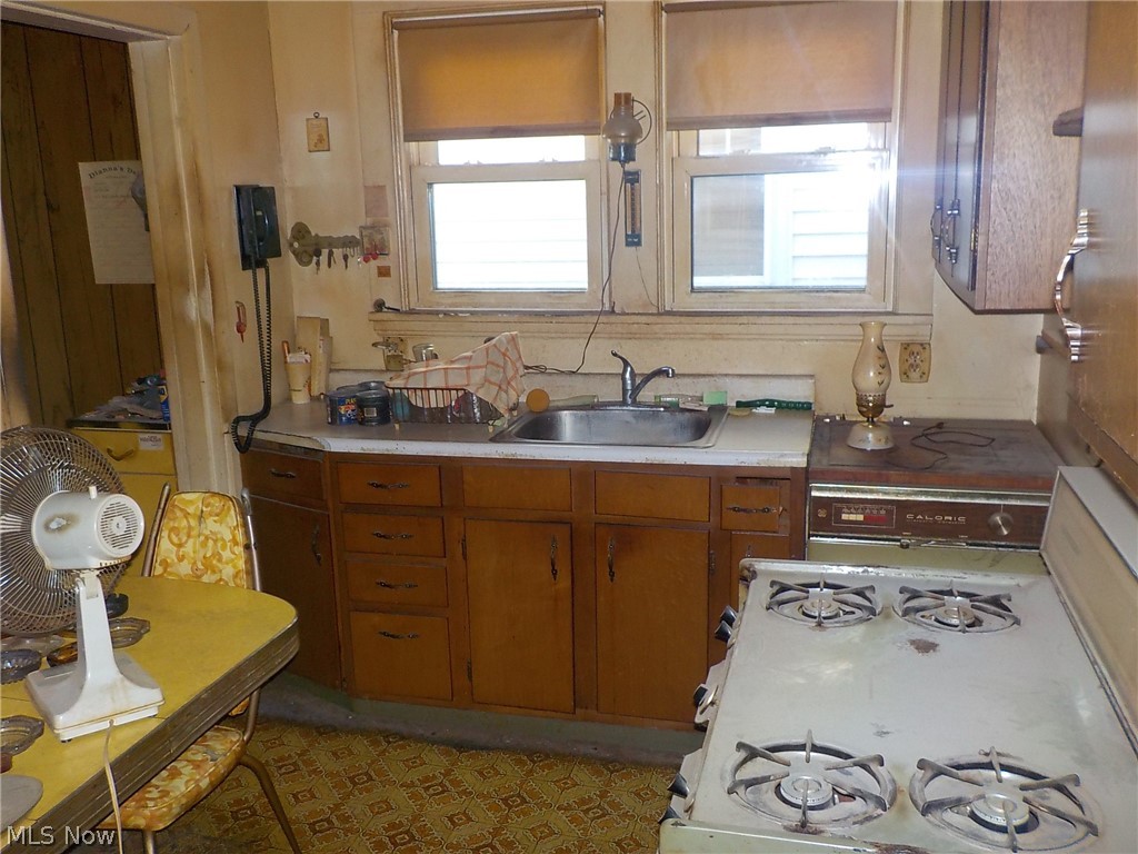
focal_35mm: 30
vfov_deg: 46.8
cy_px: 427
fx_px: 986
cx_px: 569
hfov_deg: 60.0
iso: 220
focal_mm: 4.1
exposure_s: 1/30
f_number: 3.3
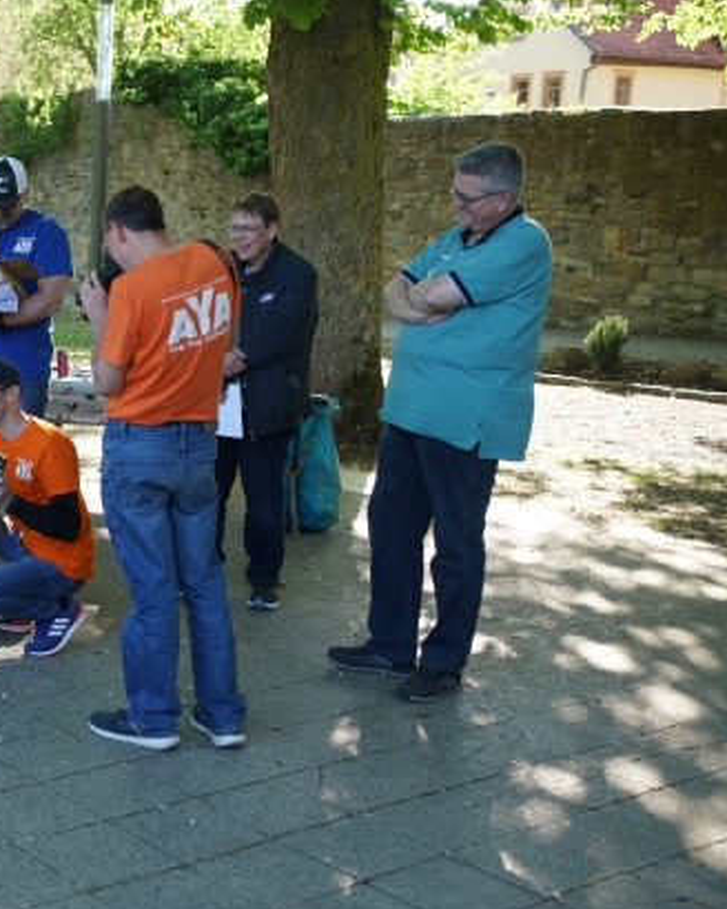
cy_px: 497
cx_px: -38
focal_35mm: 56
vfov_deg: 33.6
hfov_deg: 25.5
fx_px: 1506
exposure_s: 1/400
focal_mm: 35
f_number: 2.8
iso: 400
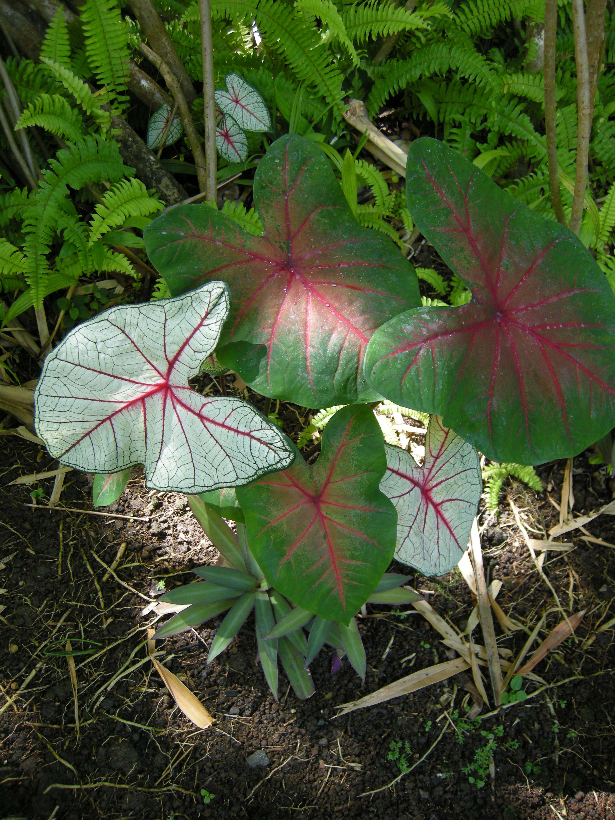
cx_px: 308
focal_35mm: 35
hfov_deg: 40.7
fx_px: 829
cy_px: 410
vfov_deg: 52.6
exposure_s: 1/52
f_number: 2.7
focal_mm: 7.5
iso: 129
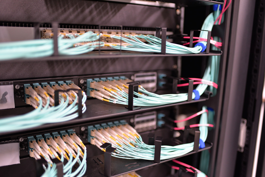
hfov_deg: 54.4
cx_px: 132
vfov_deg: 37.9
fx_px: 258
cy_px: 88
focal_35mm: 35
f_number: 1.8
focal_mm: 35
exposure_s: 1/25
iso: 500
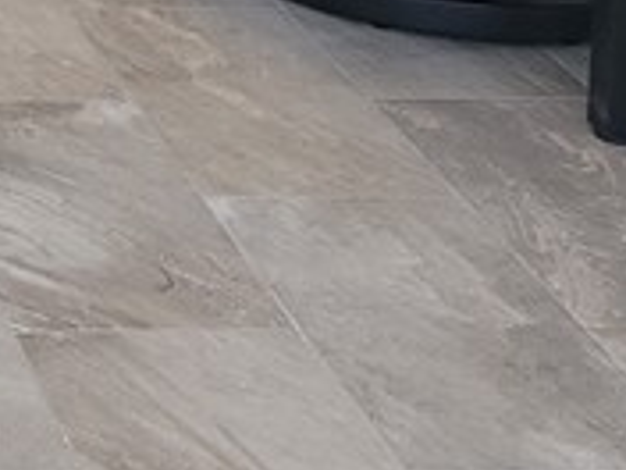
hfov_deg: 12.1
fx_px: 2731
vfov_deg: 8.9
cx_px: -466
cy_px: -630
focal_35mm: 151
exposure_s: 1/60
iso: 50
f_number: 1.8
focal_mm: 5.4
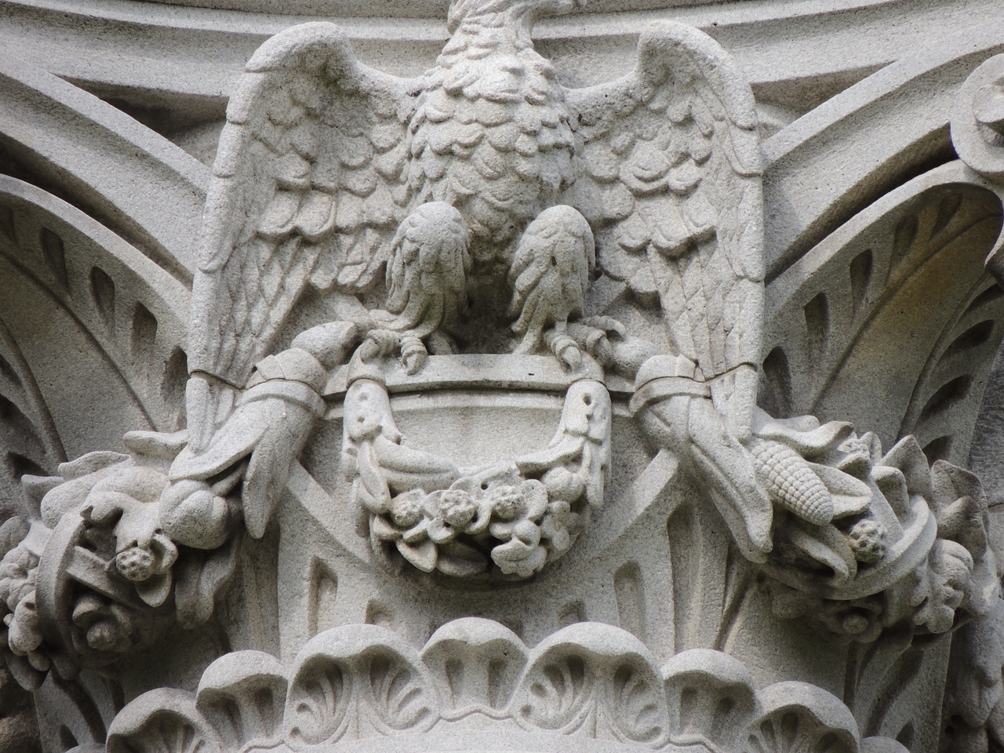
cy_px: 376
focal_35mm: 800
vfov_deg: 1.9
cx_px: 502
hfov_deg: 2.5
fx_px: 23203
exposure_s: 1/400
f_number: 5.2
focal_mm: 142.6
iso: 100
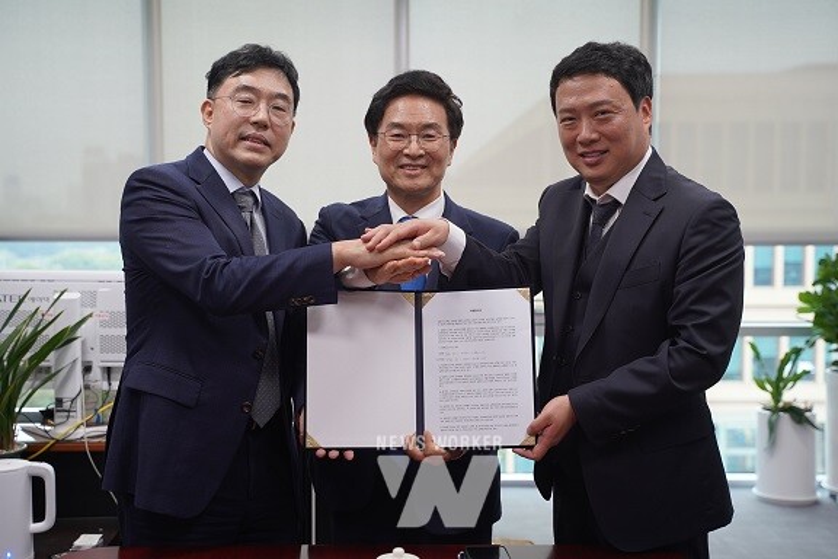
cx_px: 419
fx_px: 1164
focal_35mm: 50
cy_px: 280
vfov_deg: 27.0
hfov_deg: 39.6
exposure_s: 1/161
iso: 800
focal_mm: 50
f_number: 4
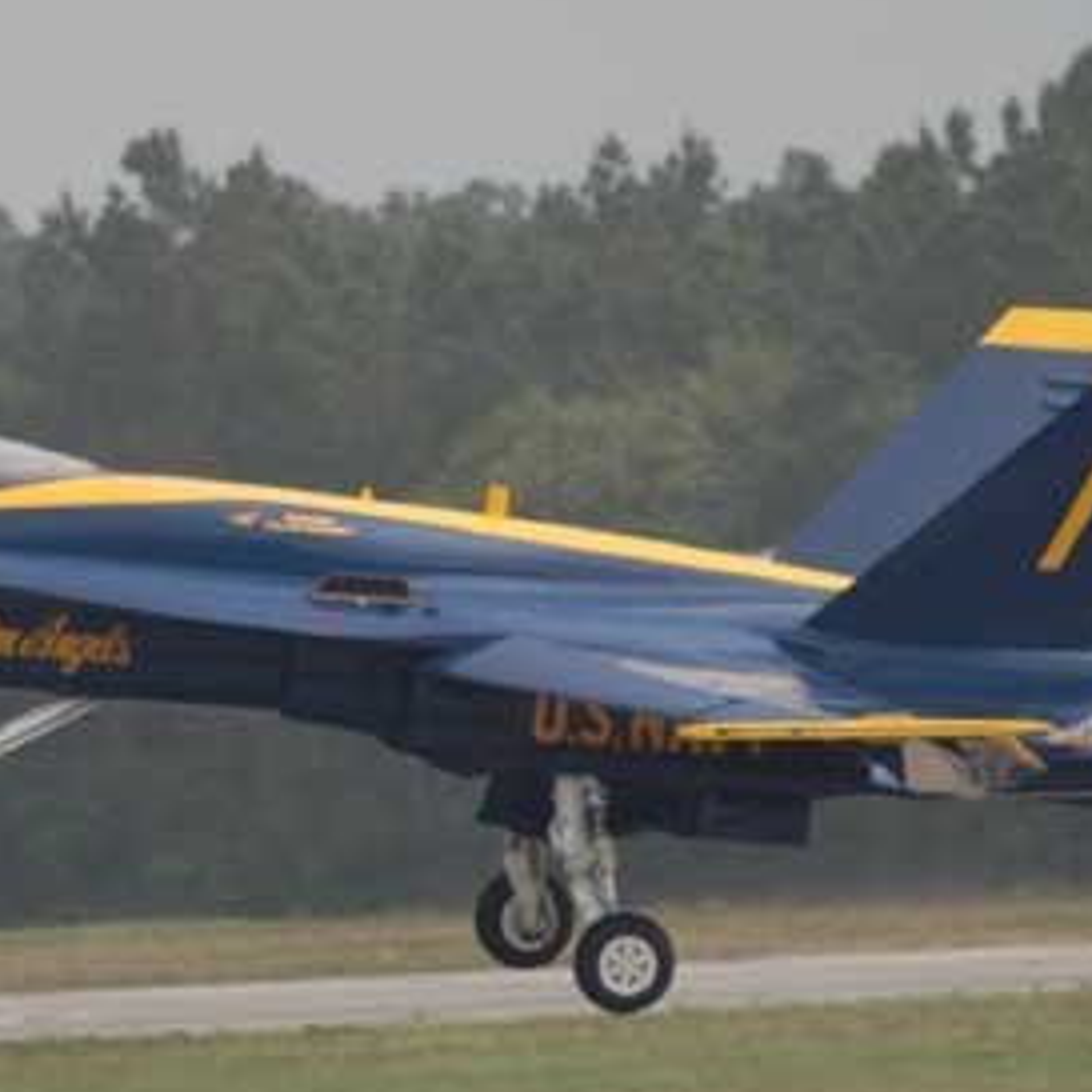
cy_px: 712
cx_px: 280
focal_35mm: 1120
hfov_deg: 1.6
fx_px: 39973
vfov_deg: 1.6
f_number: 5.6
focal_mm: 300
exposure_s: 1/1600
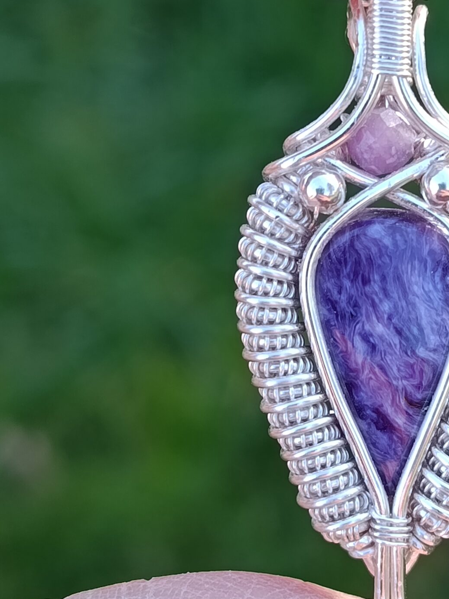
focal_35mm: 89
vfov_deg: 22.0
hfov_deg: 16.4
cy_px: 299
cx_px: 381
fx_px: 1539
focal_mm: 5.24
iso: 125
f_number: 1.7
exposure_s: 1/100
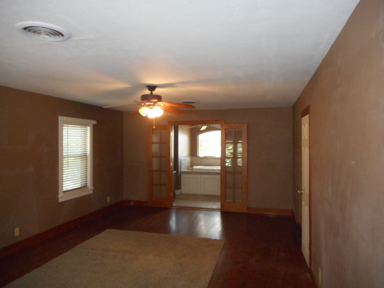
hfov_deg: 69.4
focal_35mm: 25
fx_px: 277
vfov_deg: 54.9
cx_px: 192
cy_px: 144
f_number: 3.7
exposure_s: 1/25
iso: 500
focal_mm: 4.5
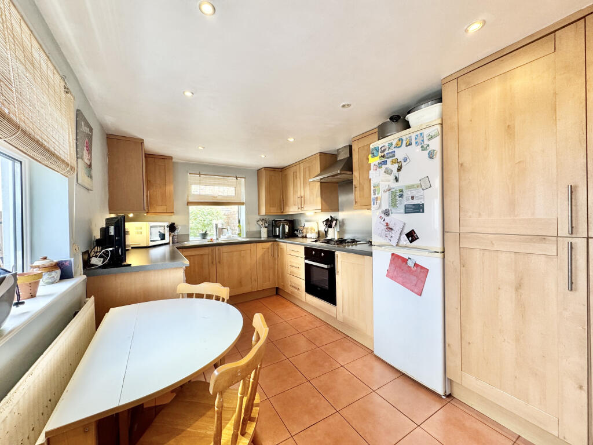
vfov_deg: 85.7
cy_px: 222
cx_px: 296
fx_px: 240
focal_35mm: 14
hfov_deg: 102.1
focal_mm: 2.22
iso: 200
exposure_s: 1/100
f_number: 2.2
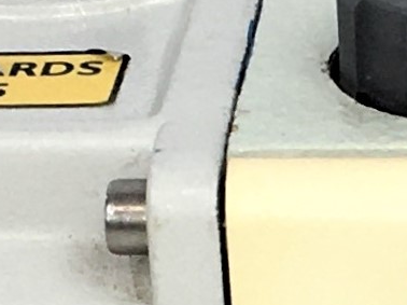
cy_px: 193
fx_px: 2409
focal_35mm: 205
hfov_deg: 9.3
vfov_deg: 7.2
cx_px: 700
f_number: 2.2
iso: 25
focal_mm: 4.15
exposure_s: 1/115
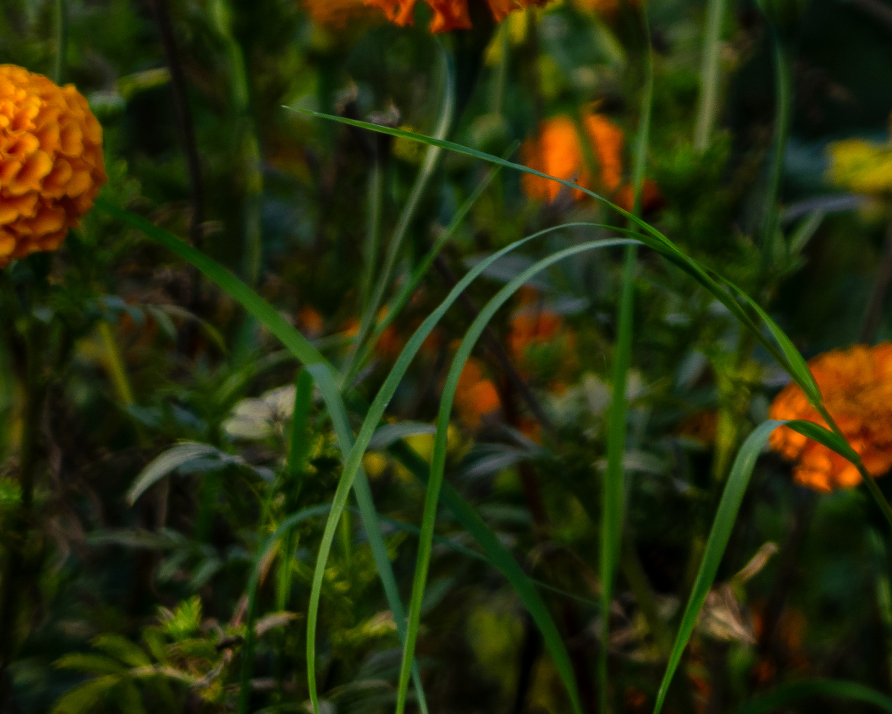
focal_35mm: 514
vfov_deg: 3.0
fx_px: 13569
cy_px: -583
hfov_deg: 3.7
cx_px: 2005
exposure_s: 1/200
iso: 100
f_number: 4.5
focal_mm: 105
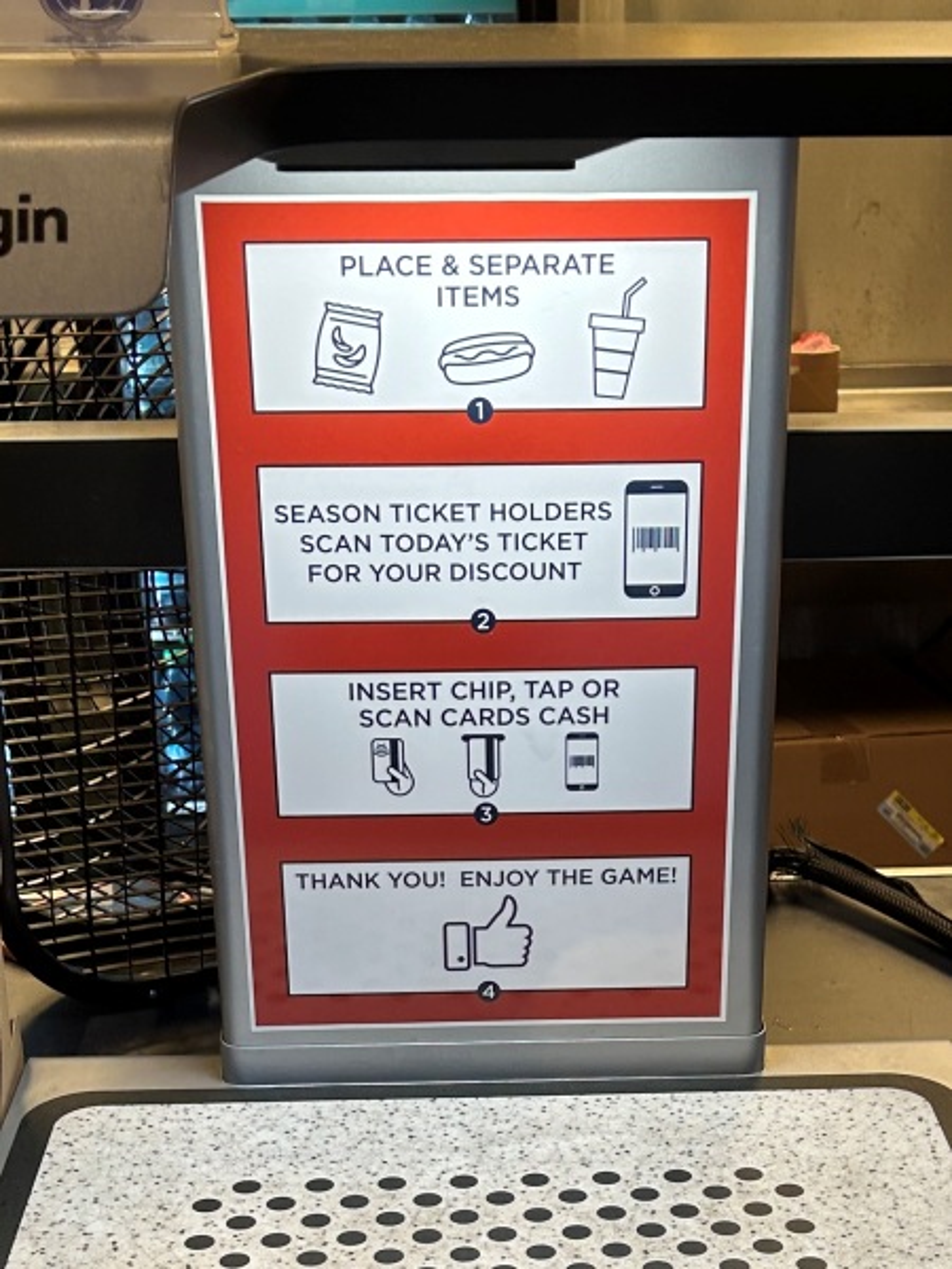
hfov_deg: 53.1
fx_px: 953
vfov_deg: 67.3
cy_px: 634
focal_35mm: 26
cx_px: 476
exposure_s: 1/60
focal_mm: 5.7
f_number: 1.5
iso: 64
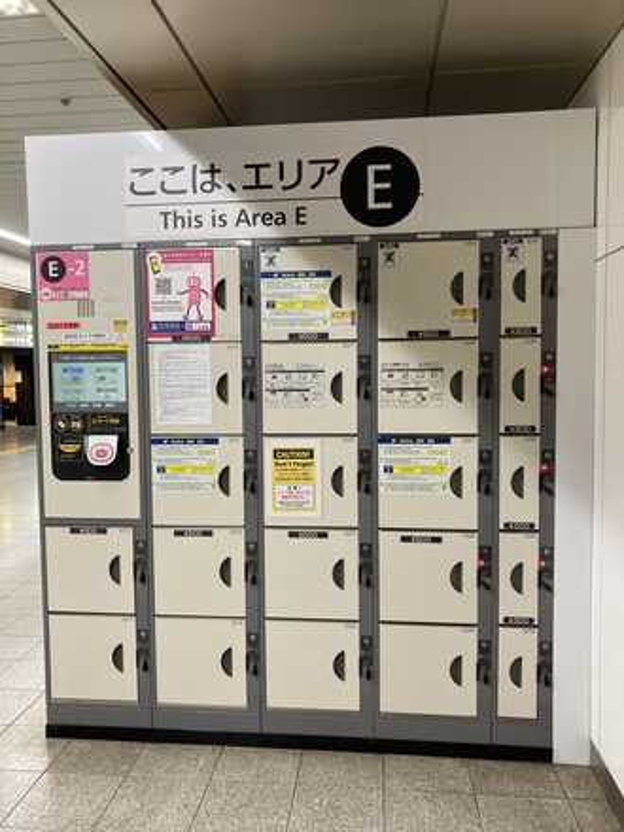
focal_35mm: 28
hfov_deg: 49.7
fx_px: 673
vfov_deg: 63.4
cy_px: 416
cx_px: 312
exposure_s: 1/50
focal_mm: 3.99
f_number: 1.8
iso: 80
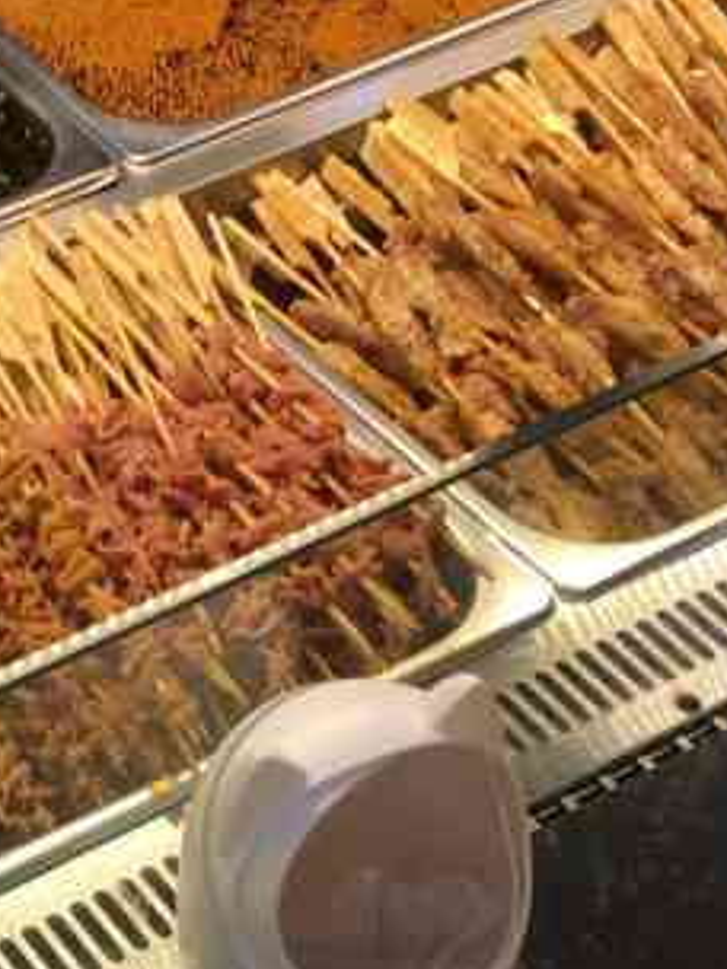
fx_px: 2492
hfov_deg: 16.2
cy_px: 789
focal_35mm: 89
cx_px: -57
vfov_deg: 21.7
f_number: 2.2
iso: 32
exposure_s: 1/50
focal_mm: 4.15
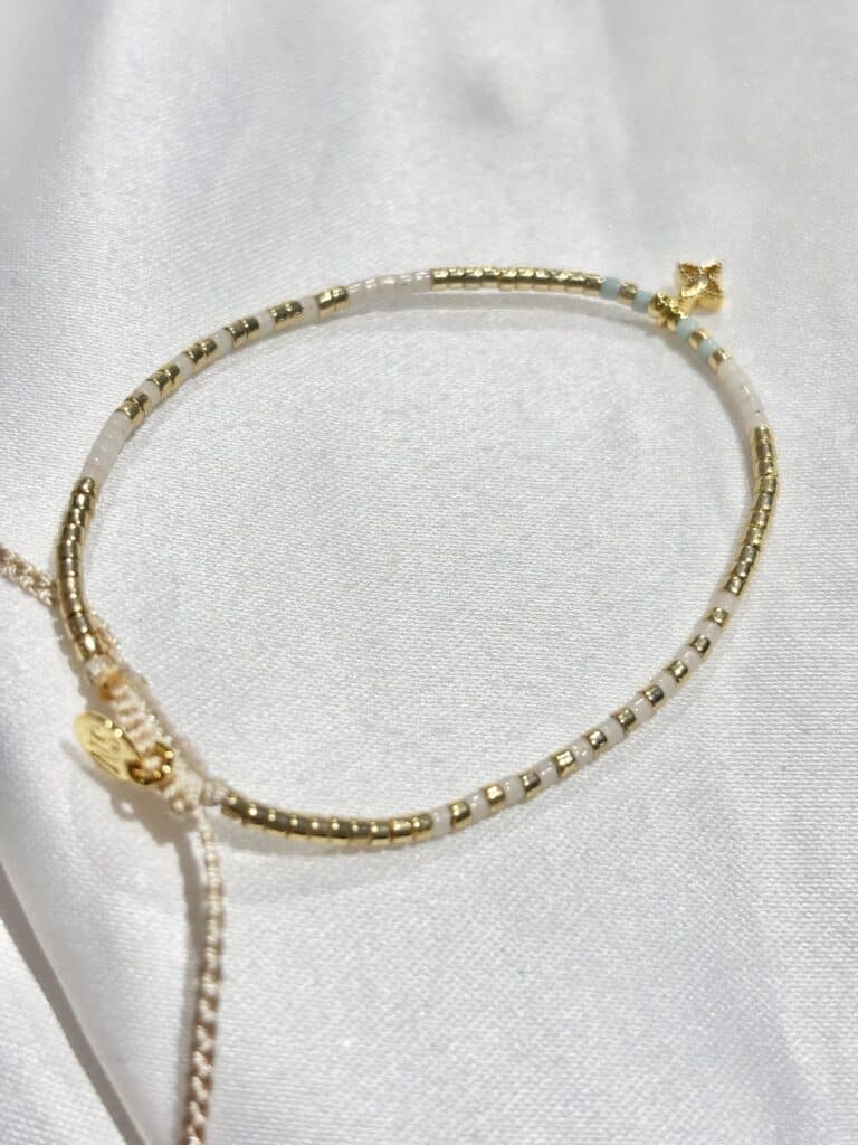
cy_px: 572
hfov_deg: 28.0
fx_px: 1719
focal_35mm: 52
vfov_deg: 36.8
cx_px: 429
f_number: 1.6
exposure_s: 1/402
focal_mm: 5.96
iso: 32
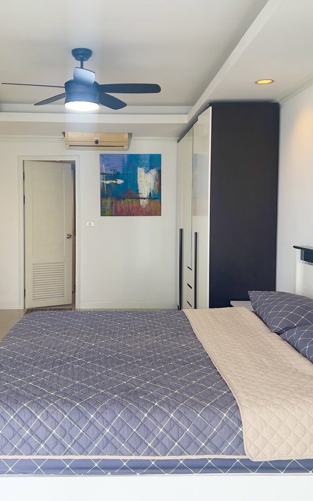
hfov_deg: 34.3
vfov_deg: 52.7
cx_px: 124
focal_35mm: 37
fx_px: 505
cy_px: 250
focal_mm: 5.7
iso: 80
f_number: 1.5
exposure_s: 1/50
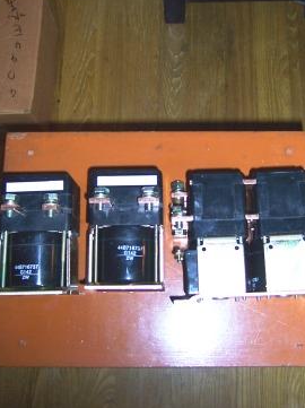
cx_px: 172
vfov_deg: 45.8
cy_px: 186
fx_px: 483
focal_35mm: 41
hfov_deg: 35.0
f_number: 2.8
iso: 80
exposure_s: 1/60
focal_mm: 5.5
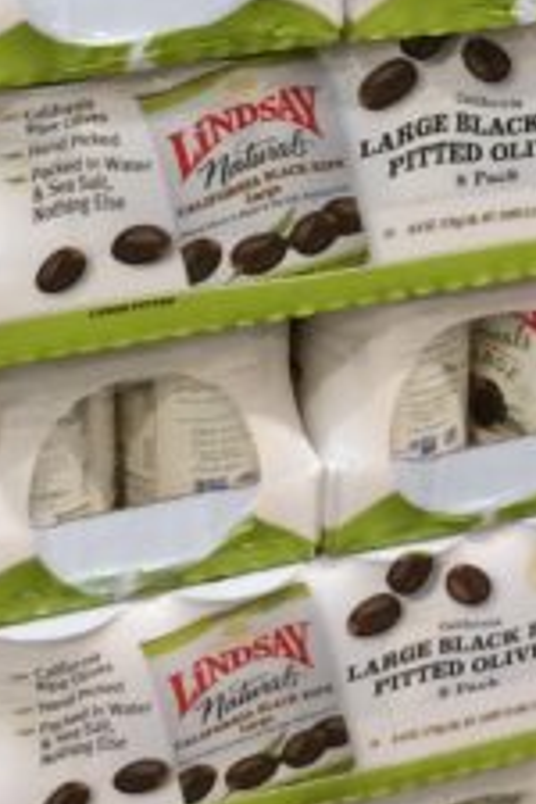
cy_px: -89
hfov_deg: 9.9
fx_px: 3059
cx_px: 543
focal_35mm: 137
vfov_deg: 14.6
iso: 64
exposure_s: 1/30
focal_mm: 4.15
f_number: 2.2
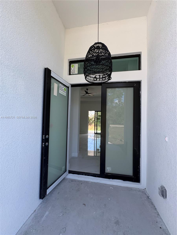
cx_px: 88
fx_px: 95
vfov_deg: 102.1
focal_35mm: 14
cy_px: 118
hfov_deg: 85.7
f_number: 2.2
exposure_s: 1/233
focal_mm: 2.22
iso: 64
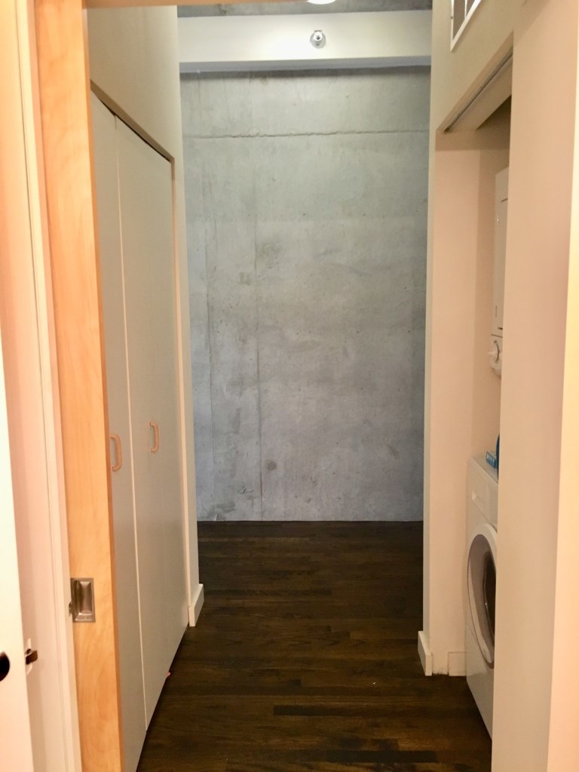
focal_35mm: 29
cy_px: 386
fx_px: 647
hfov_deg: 48.2
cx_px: 290
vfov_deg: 61.7
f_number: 2.2
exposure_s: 1/17
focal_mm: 4.15
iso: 200
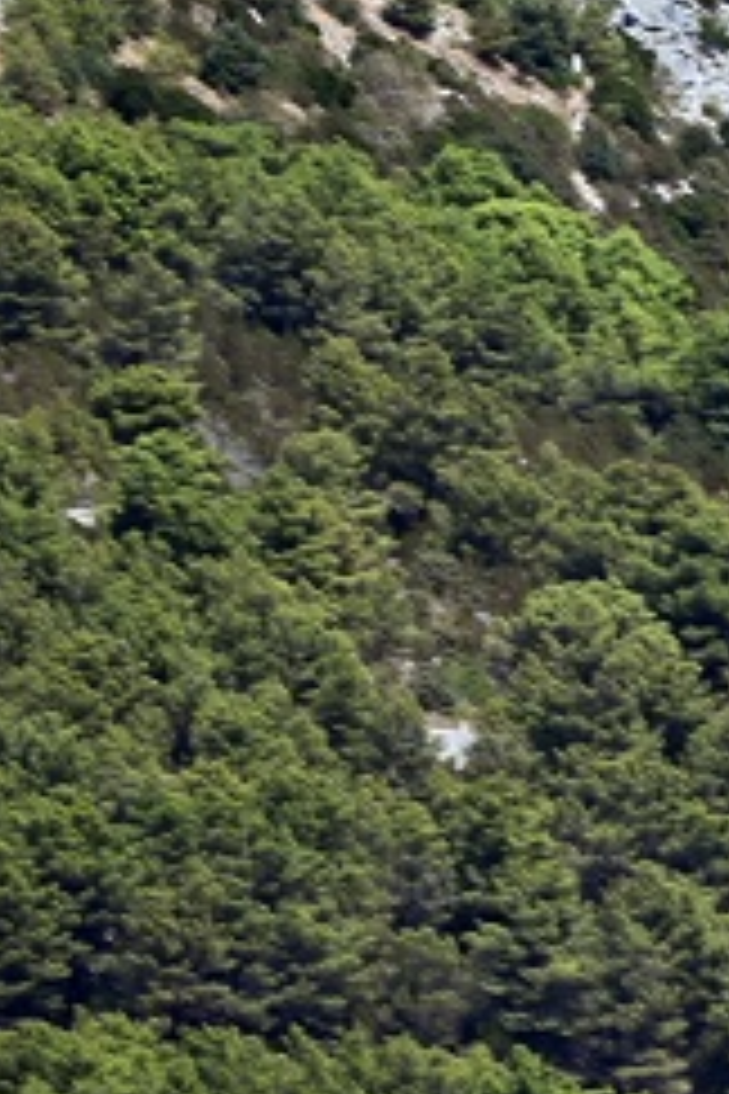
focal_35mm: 1234
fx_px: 37480
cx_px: 1202
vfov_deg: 1.7
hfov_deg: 1.1
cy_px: 615
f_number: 5.6
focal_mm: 300
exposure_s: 1/400
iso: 100
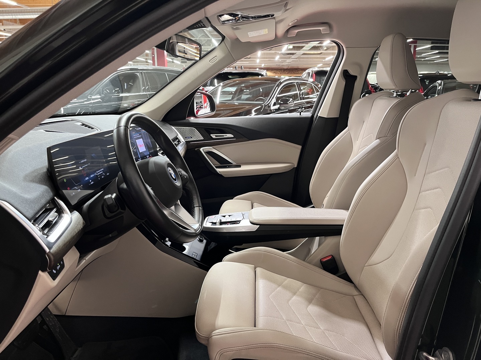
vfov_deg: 53.1
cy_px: 180
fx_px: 361
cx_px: 240
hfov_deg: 67.3
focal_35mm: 26
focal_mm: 5.1
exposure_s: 1/50
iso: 320
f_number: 1.6
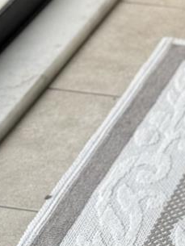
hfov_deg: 7.0
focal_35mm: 210
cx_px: 282
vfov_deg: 9.3
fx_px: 1495
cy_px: -71
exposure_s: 1/100
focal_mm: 6.76
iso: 100
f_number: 1.78
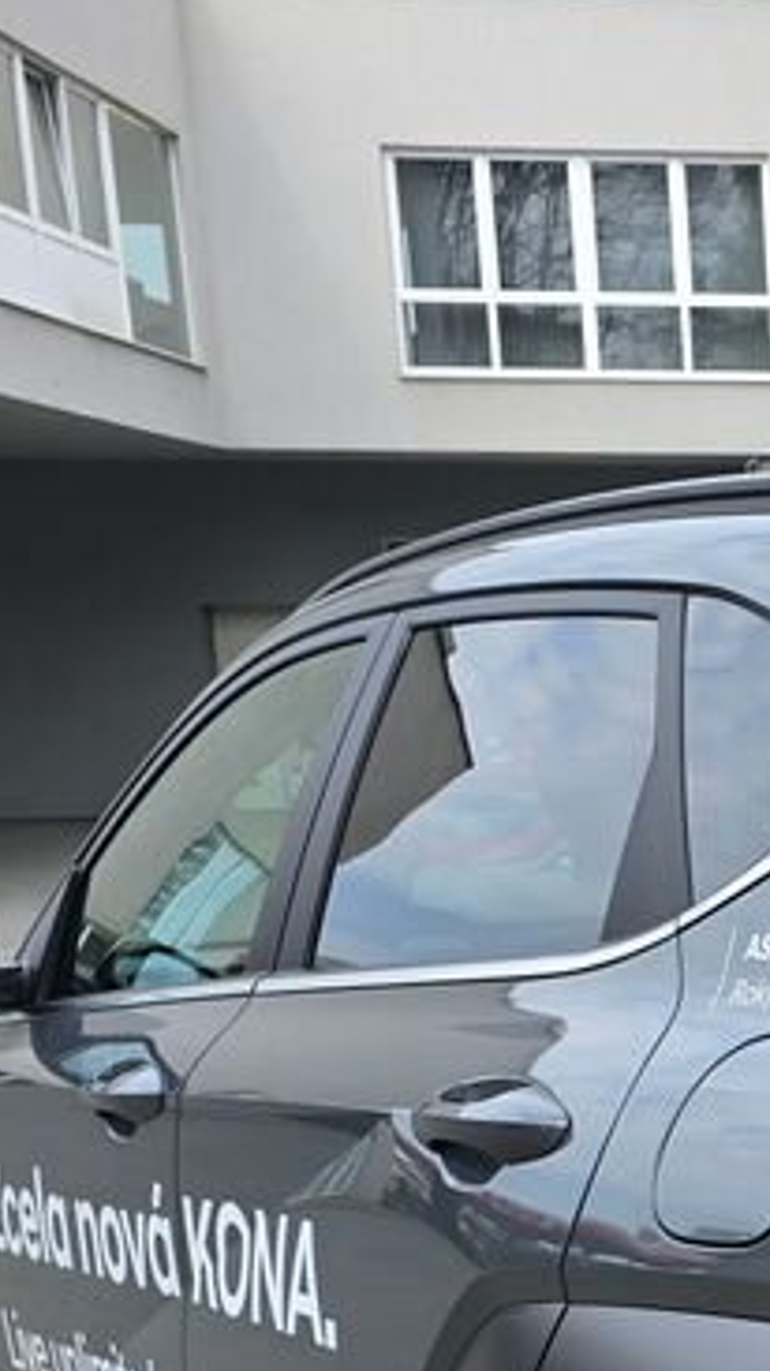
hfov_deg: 15.5
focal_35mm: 70
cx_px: 1256
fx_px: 2545
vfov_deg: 28.7
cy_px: 1300
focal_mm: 6.3
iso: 12
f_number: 1.7
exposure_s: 1/309
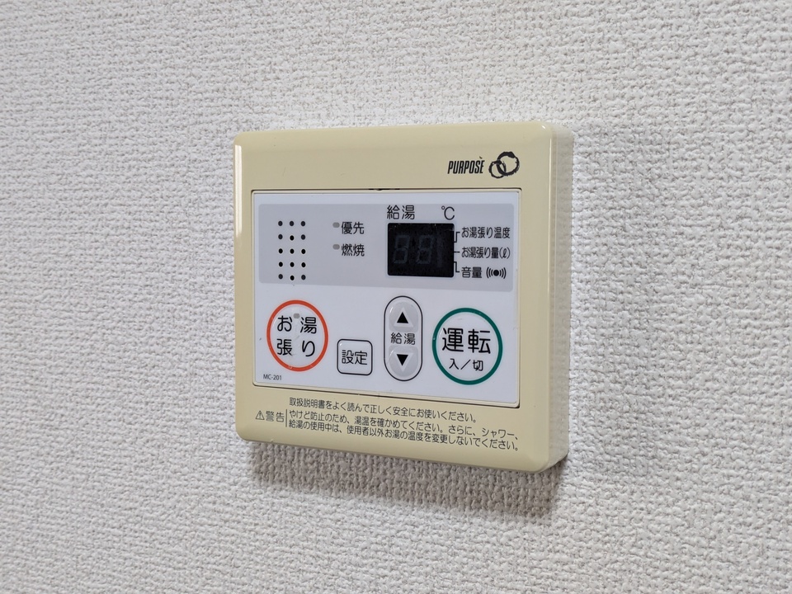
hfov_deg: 37.5
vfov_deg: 28.6
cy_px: 297
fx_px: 1167
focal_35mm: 51
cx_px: 396
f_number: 1.89
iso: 84
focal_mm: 5.43
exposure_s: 1/60
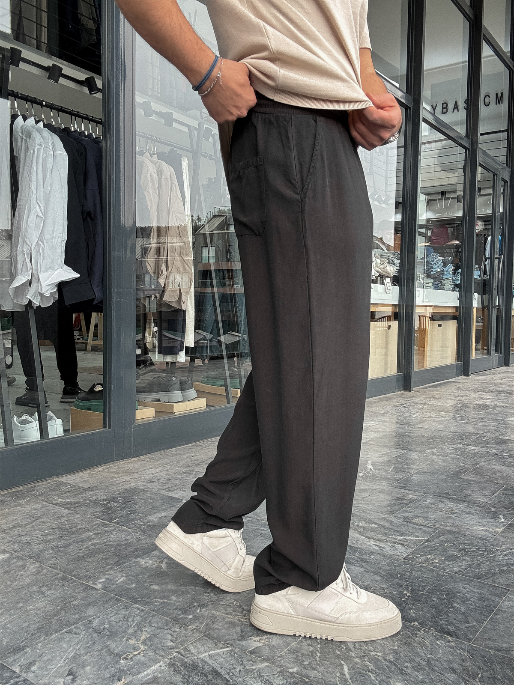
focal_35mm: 30
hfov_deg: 46.8
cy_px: 342
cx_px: 257
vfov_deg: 60.0
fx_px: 594
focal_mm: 2.69
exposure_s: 1/120
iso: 32
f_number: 1.9
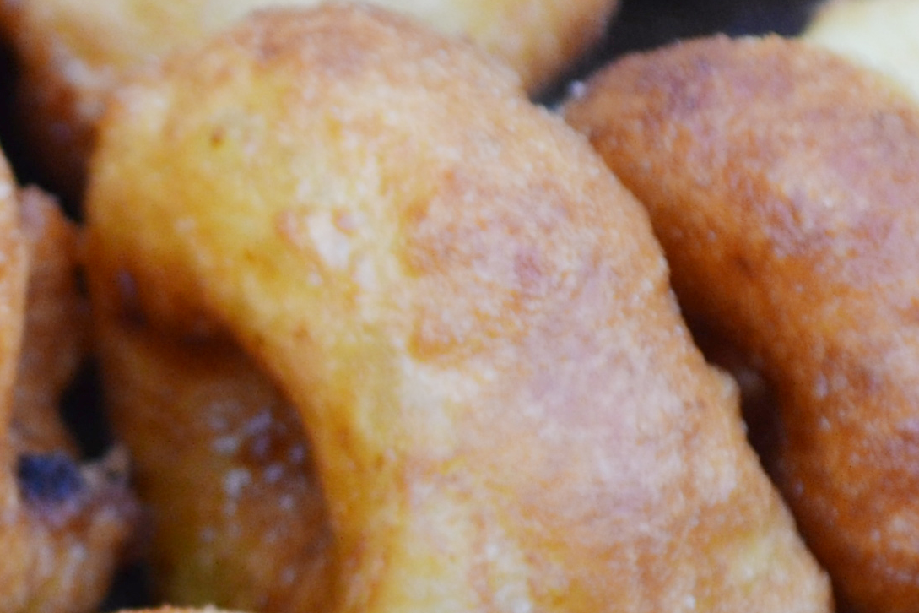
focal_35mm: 349
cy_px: 477
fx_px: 8911
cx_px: 46
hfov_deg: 5.9
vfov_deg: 3.9
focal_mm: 55
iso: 400
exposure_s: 1/100
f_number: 5.6
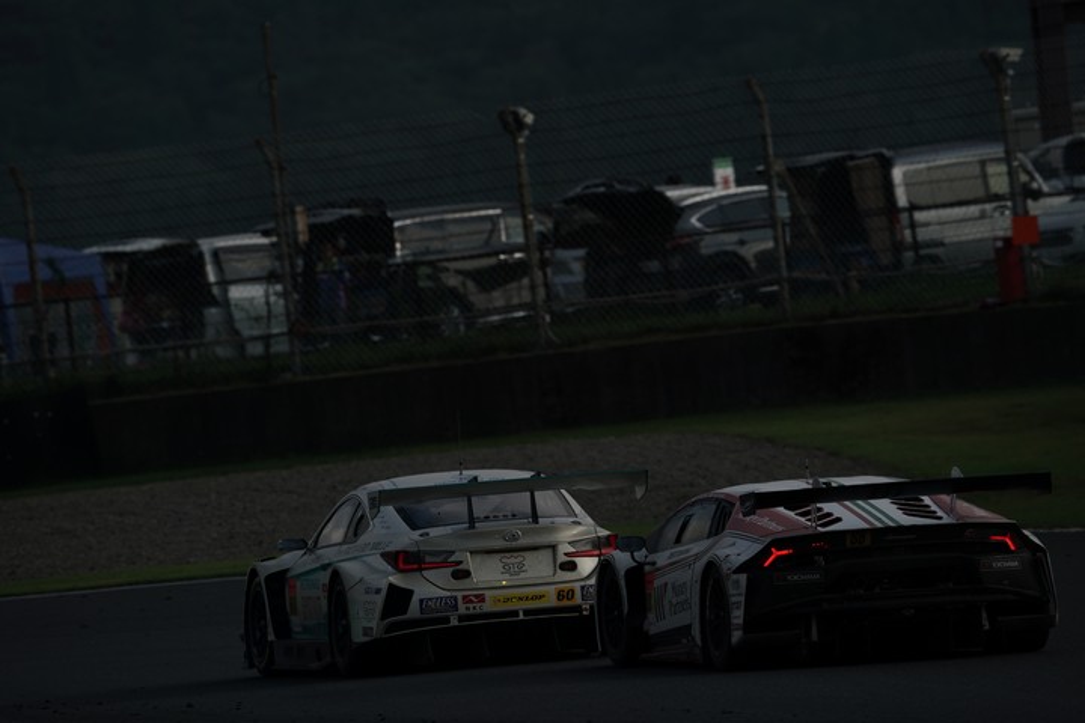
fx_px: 14285
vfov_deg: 2.9
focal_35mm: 474
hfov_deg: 4.3
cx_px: 542
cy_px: 362
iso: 200
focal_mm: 474
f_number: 8
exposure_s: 1/1250
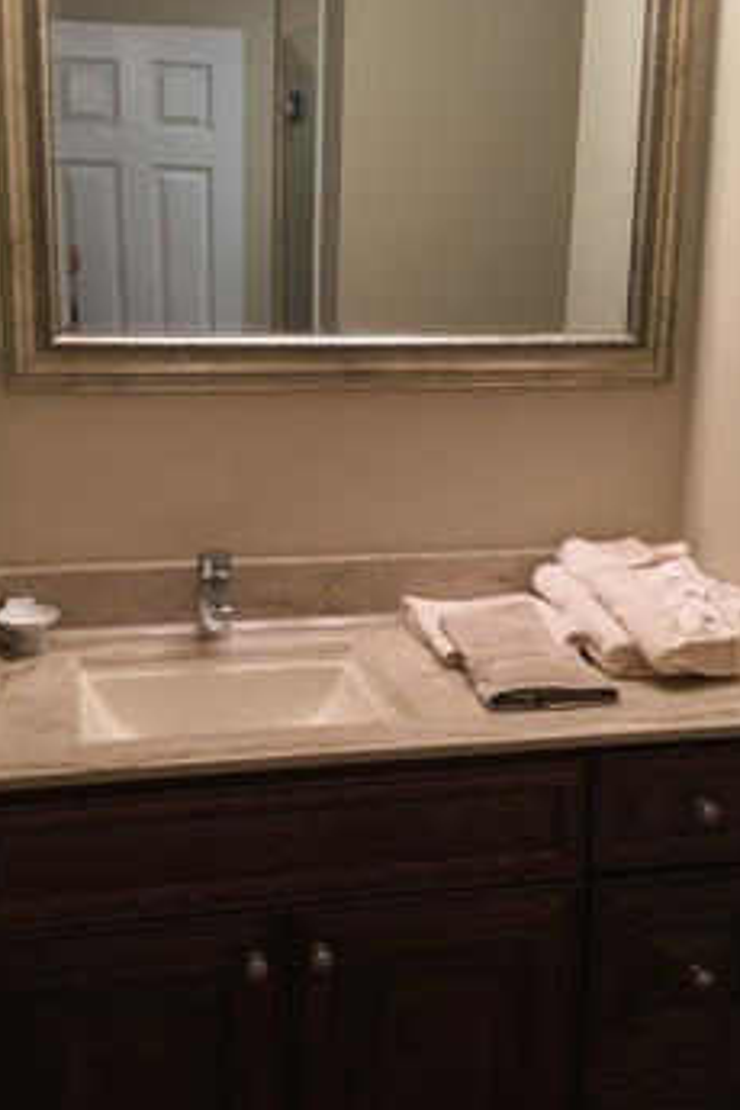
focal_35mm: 42
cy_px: 476
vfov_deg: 46.3
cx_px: 357
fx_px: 1295
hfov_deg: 31.9
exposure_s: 1/30
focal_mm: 4.15
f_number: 2.2
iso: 40
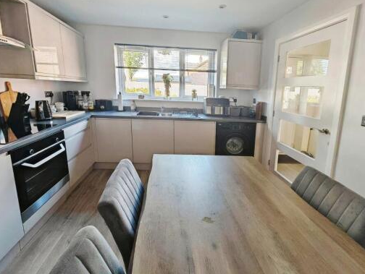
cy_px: 144
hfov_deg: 98.0
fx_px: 158
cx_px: 171
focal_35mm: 15
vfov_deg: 81.8
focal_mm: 1.82
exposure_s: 1/50
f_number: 2
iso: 320
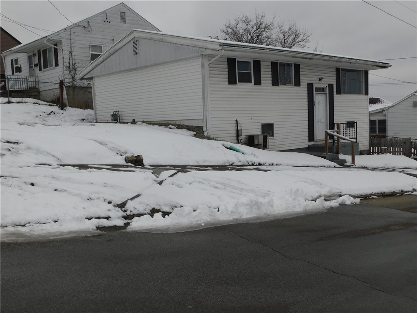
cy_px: 156
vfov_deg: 39.7
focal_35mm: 36
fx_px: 434
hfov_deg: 51.4
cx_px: 208
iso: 125
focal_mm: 6.3
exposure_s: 1/800
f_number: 3.5
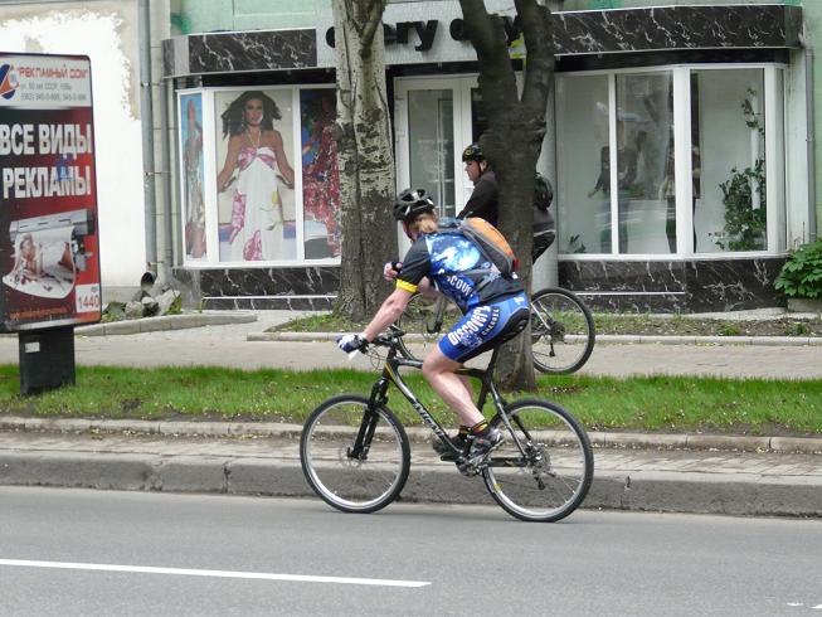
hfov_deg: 15.6
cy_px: 308
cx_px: 411
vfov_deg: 11.8
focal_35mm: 126
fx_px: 2993
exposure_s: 1/500
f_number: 3.6
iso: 400
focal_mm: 20.6
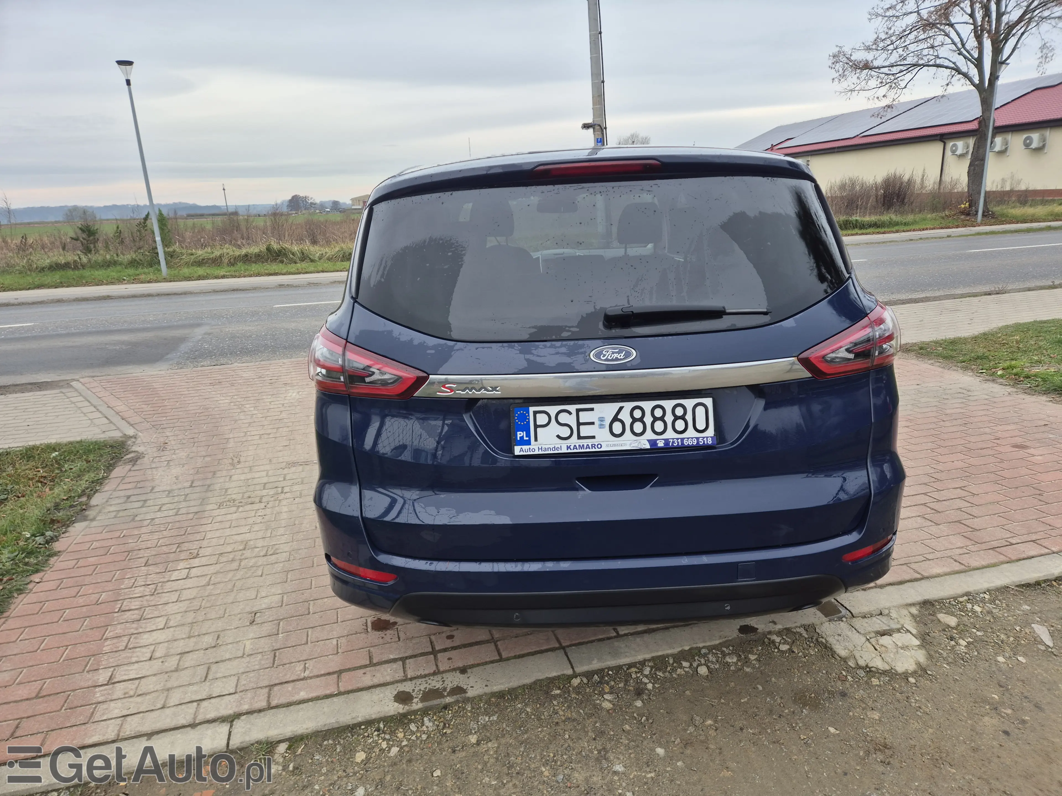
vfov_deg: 58.9
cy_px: 398
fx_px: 706
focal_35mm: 23
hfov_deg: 73.9
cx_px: 531
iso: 25
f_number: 1.8
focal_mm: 5.4
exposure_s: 1/330
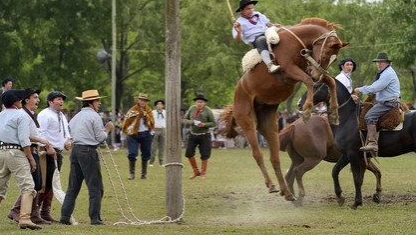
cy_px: 103
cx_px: 208
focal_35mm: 211
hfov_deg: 10.2
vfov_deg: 5.8
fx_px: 2329
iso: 800
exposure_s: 1/400
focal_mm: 200
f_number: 6.3
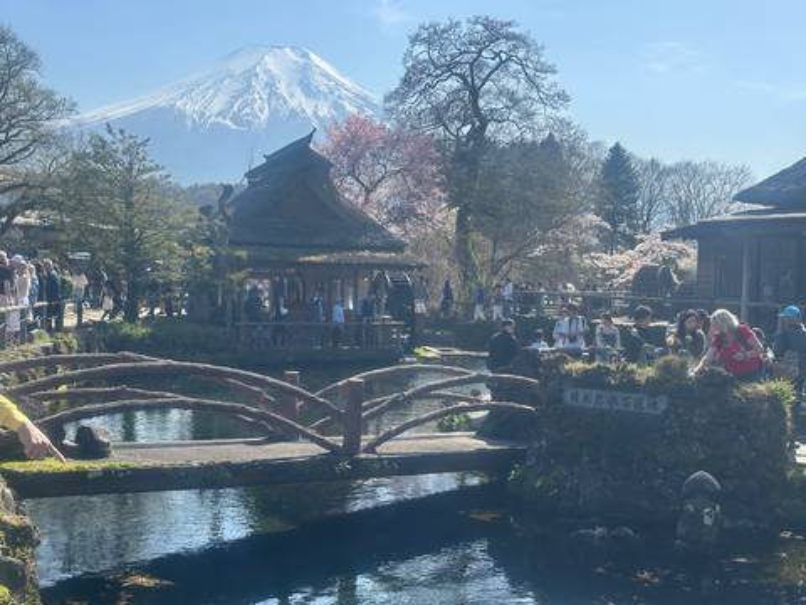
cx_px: 403
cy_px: 302
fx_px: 1118
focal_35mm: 48
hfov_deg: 39.7
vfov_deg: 30.3
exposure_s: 1/3367
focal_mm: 6.86
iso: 64
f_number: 1.78
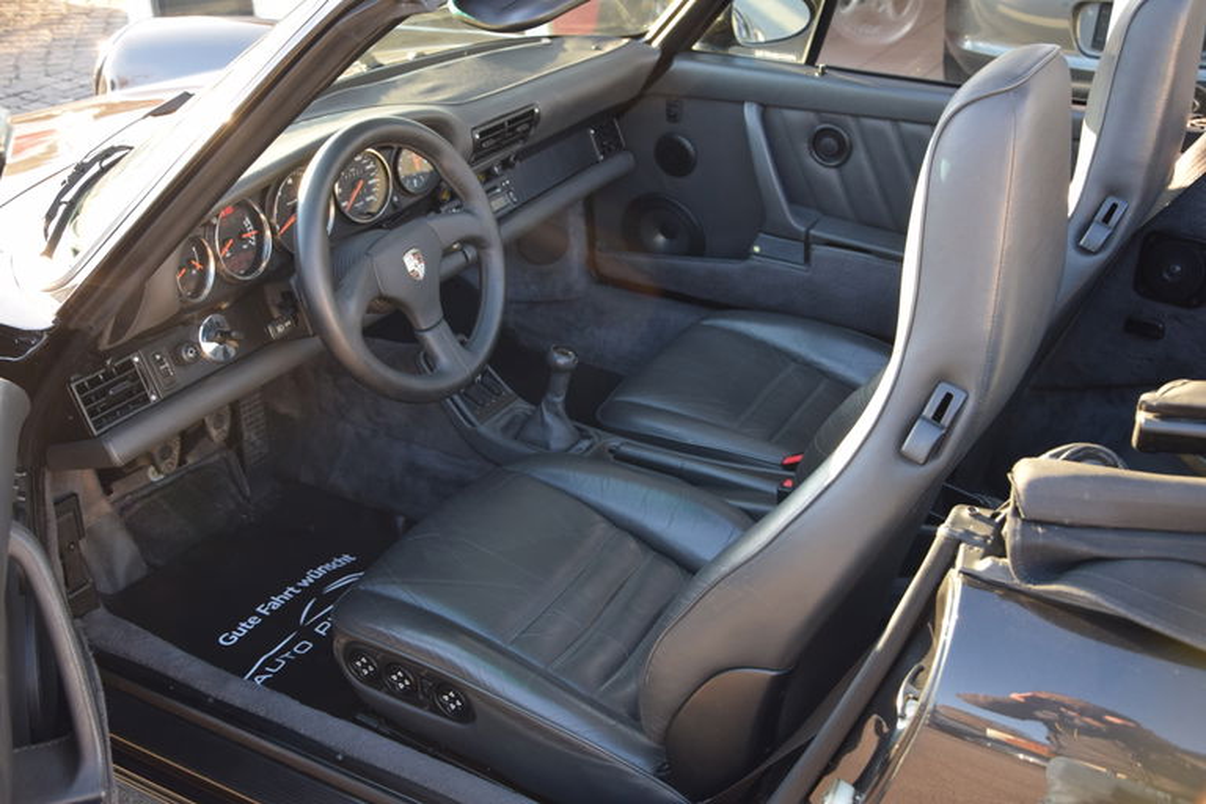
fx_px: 1256
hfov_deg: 51.3
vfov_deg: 35.5
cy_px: 402
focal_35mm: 38
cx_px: 603
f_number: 5
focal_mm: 25
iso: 400
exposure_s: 1/100
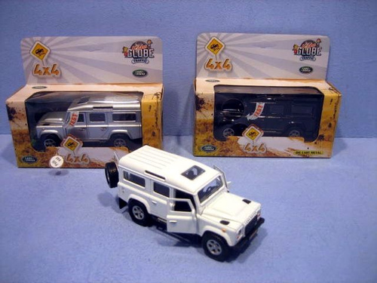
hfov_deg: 44.8
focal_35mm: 42
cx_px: 188
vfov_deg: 34.3
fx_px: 457
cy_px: 142
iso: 334
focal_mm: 7.4
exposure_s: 1/60.2
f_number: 3.2
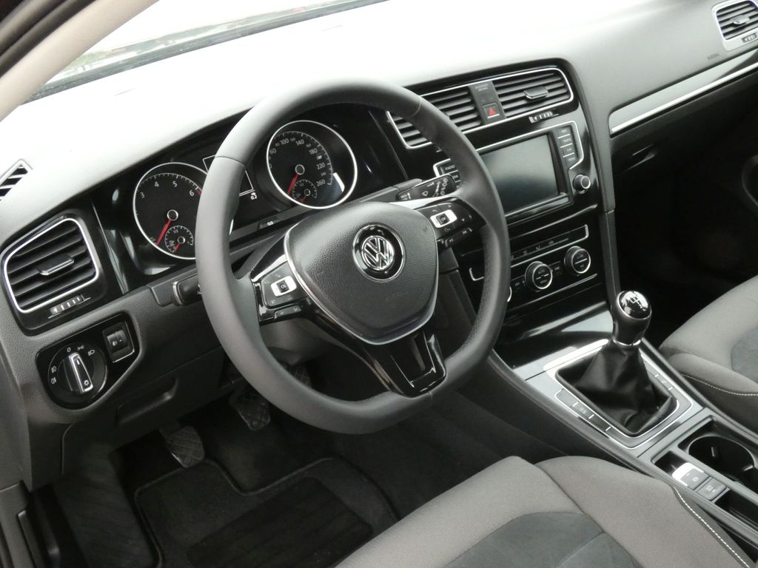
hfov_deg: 45.8
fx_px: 898
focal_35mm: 41
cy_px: 284
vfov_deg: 35.1
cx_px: 379
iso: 800
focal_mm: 7.3
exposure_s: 1/80
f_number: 5.6
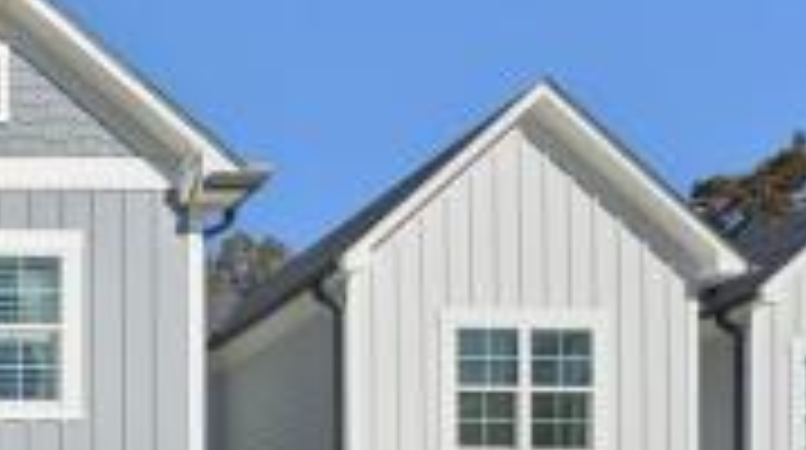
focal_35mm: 37
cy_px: 562
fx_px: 789
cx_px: -178
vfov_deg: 27.4
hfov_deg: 38.6
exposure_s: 1/640
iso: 100
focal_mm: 14
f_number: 8
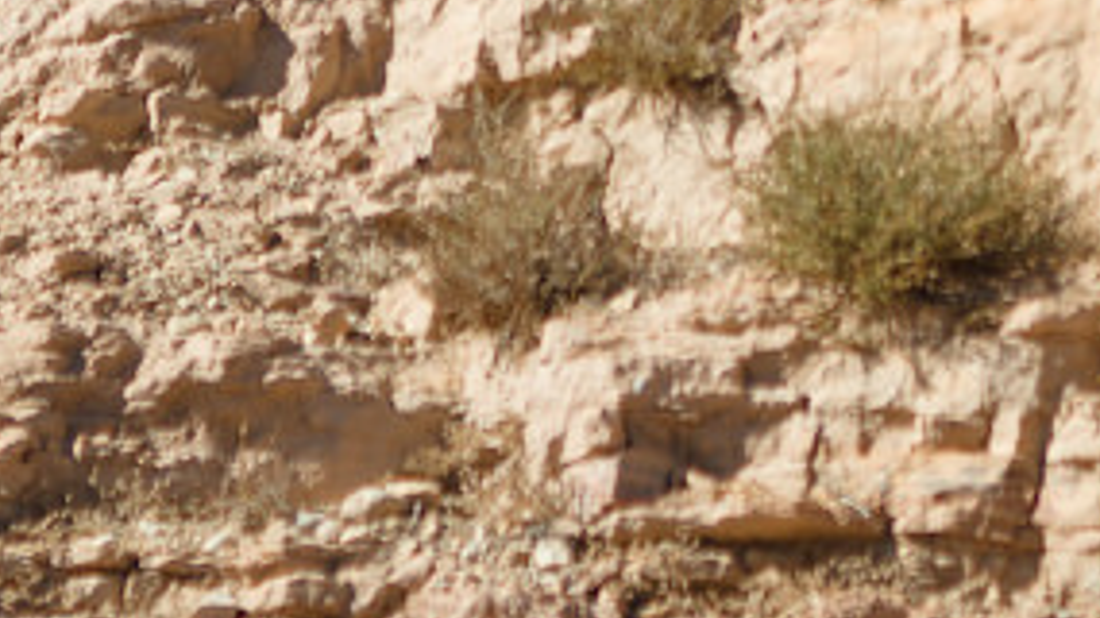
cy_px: -1429
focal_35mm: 206
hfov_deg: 10.4
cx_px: 1158
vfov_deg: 5.4
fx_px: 6006
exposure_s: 1/1000
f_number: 4
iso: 100
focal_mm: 35
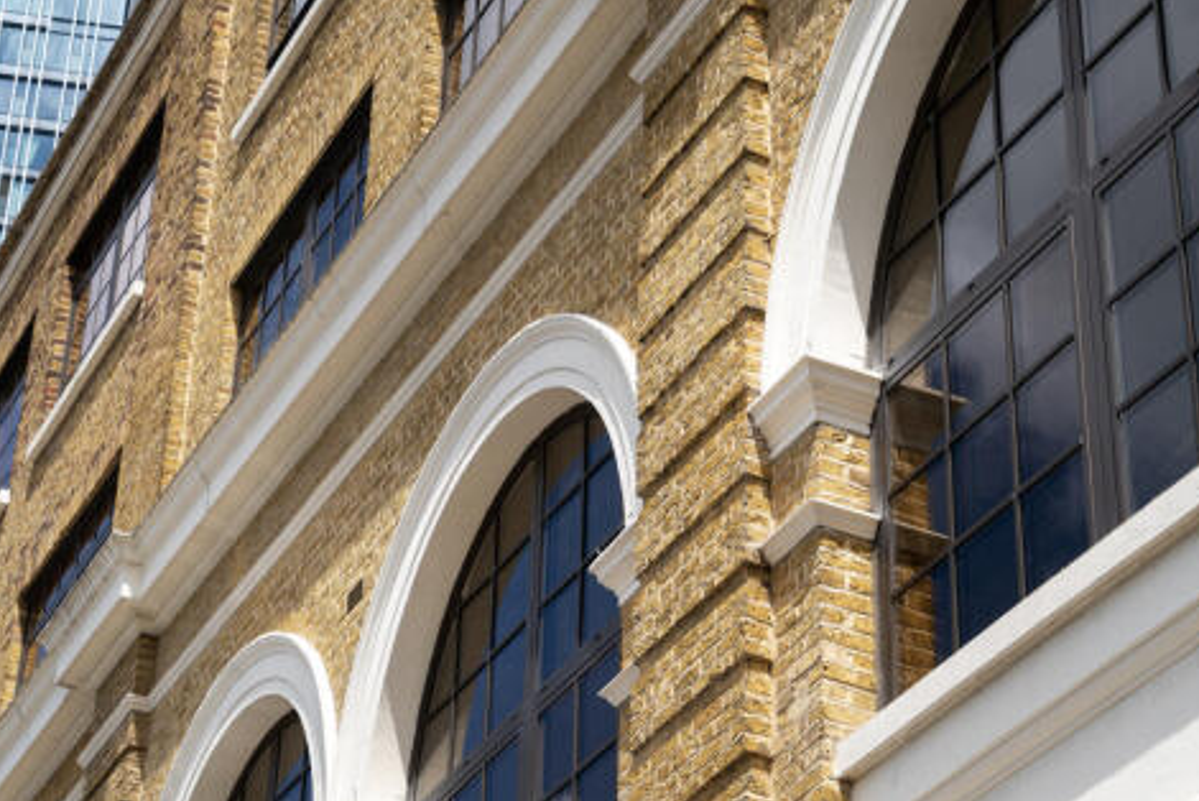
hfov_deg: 23.1
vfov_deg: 15.6
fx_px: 2933
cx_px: 600
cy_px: 399
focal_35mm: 88
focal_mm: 87
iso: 320
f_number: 9
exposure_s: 1/640
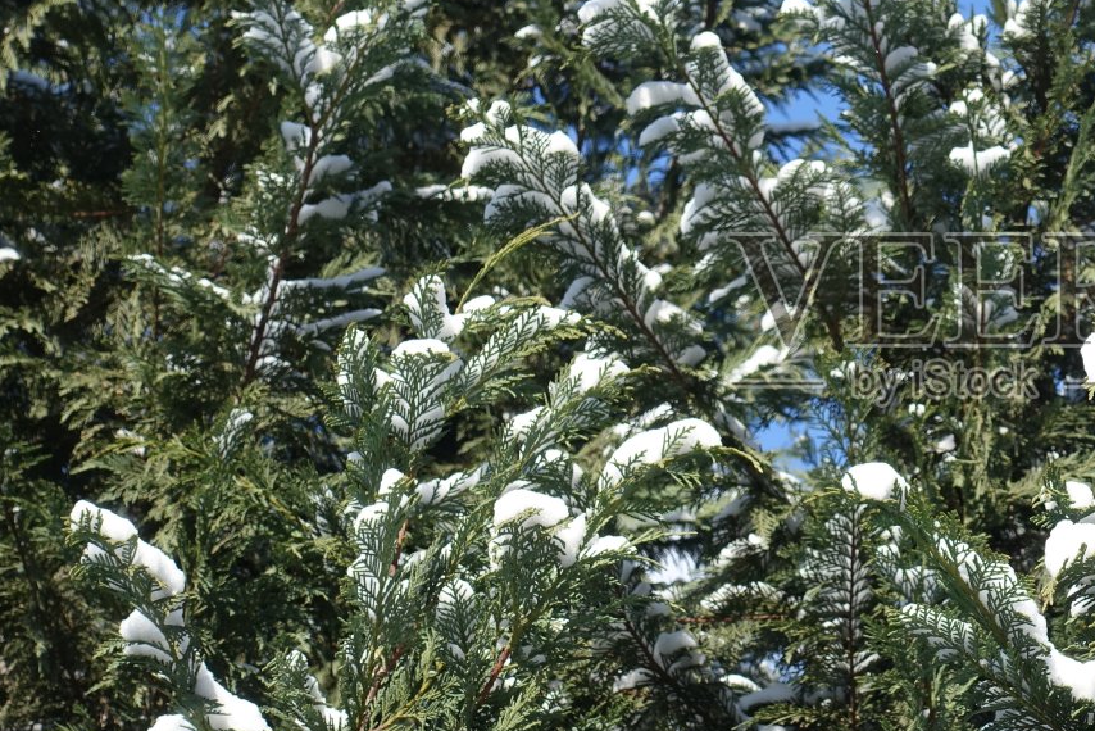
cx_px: 942
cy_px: 321
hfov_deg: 17.1
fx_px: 3590
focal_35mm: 118
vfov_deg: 11.6
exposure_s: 1/320
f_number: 5.6
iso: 125
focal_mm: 22.95
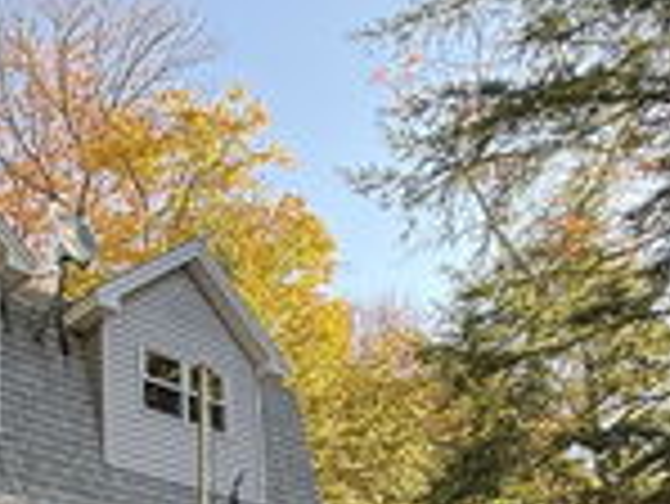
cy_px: 702
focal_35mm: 48
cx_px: 63
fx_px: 930
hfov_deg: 37.0
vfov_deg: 25.0
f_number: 2.2
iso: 50
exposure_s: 1/125
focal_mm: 2.22
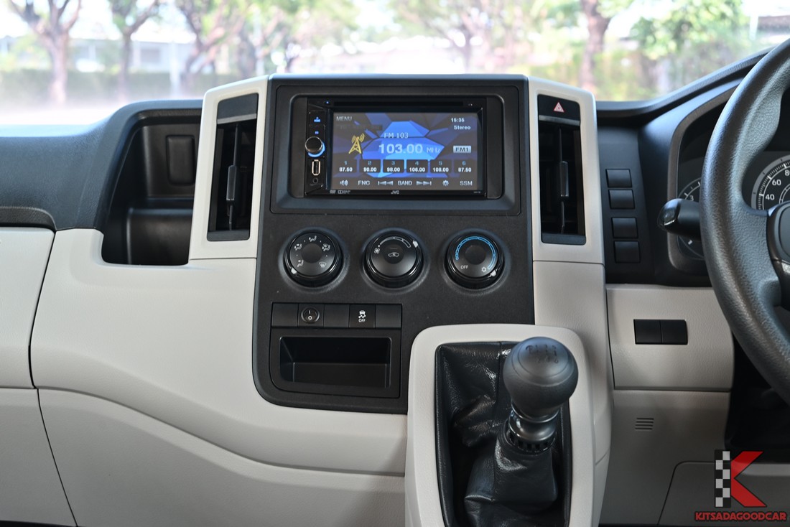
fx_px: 922
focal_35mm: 42
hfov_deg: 46.4
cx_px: 395
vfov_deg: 31.9
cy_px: 264
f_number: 6.7
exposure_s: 1/30
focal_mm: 42
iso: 560
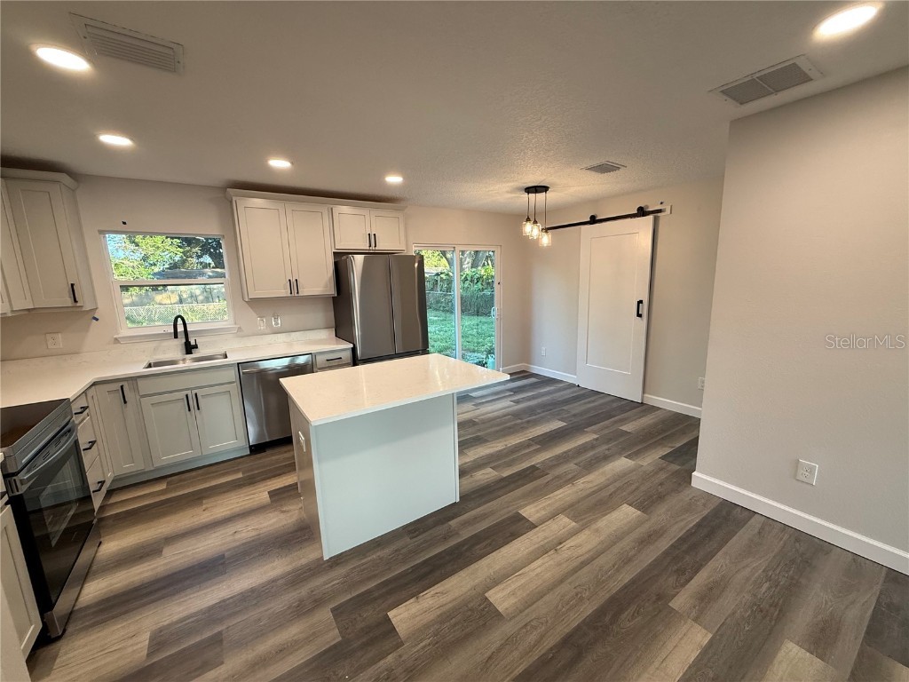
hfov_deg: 102.1
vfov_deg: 85.7
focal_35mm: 14
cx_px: 454
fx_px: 368
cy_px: 341
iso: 160
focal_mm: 2.22
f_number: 2.2
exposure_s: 1/120
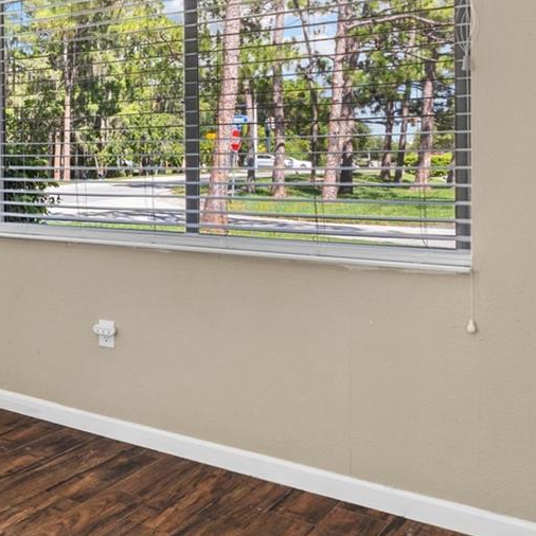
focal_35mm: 43
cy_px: 157
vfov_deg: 38.5
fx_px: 753
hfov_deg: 29.8
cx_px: -190
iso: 250
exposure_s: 1/2.5
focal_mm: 16
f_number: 9
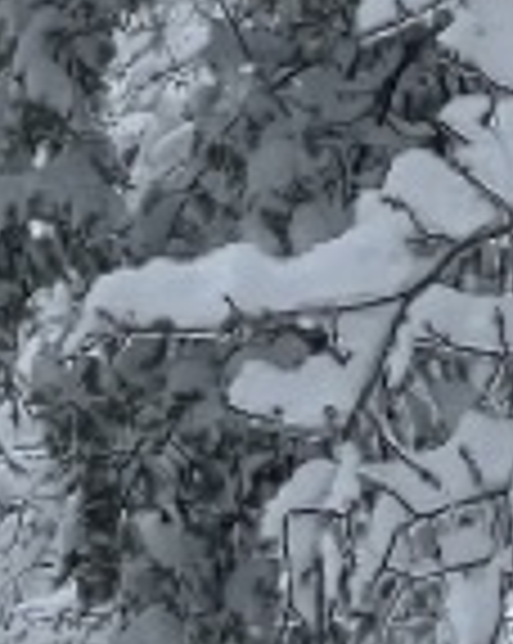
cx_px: -601
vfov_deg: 3.3
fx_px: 11031
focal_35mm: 580
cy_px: 347
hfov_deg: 2.6
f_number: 2.8
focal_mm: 9
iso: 32
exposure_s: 1/521
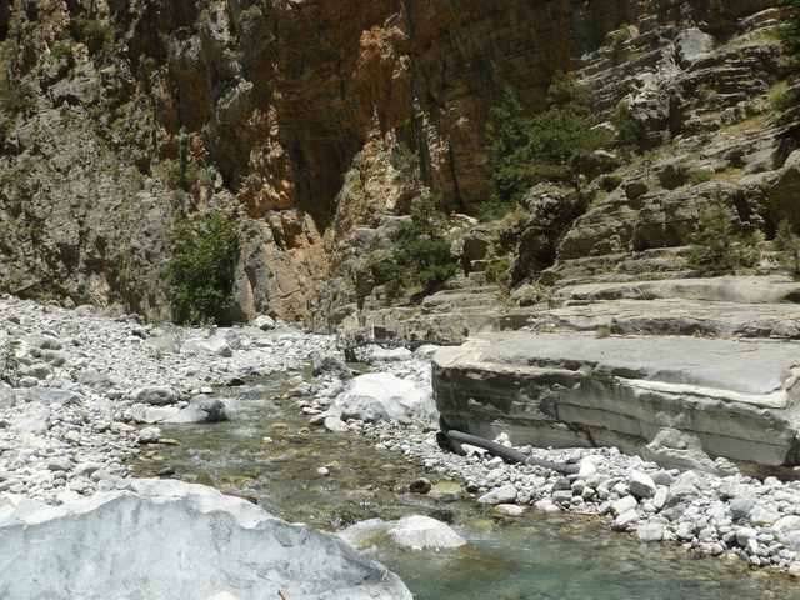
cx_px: 400
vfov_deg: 39.7
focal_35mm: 36
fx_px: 832
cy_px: 300
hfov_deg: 51.4
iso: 100
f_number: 5.6
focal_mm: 6
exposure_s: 1/400
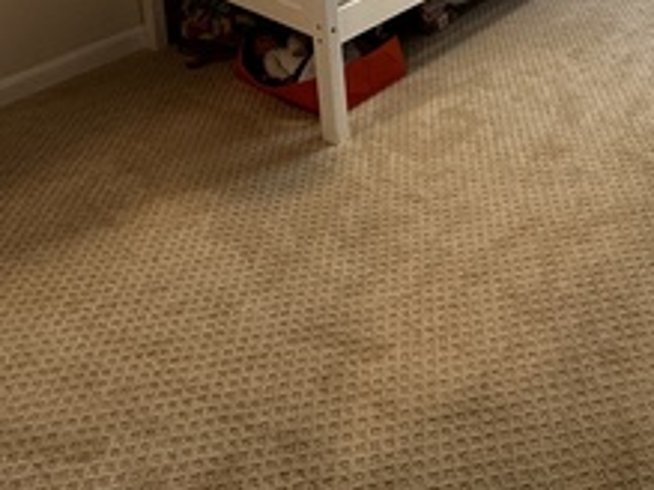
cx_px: 612
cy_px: -224
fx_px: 774
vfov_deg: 26.5
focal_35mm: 41
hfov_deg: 41.4
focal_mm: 2.22
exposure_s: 1/120
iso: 160
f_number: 2.2
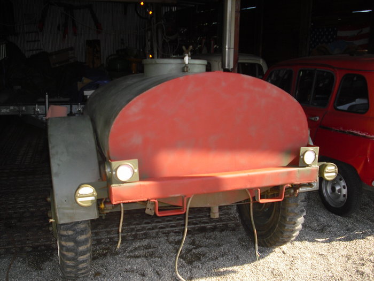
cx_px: 187
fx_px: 411
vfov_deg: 37.7
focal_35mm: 38
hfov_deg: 49.0
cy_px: 140
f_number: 2.8
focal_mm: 6.2
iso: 100
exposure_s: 1/400
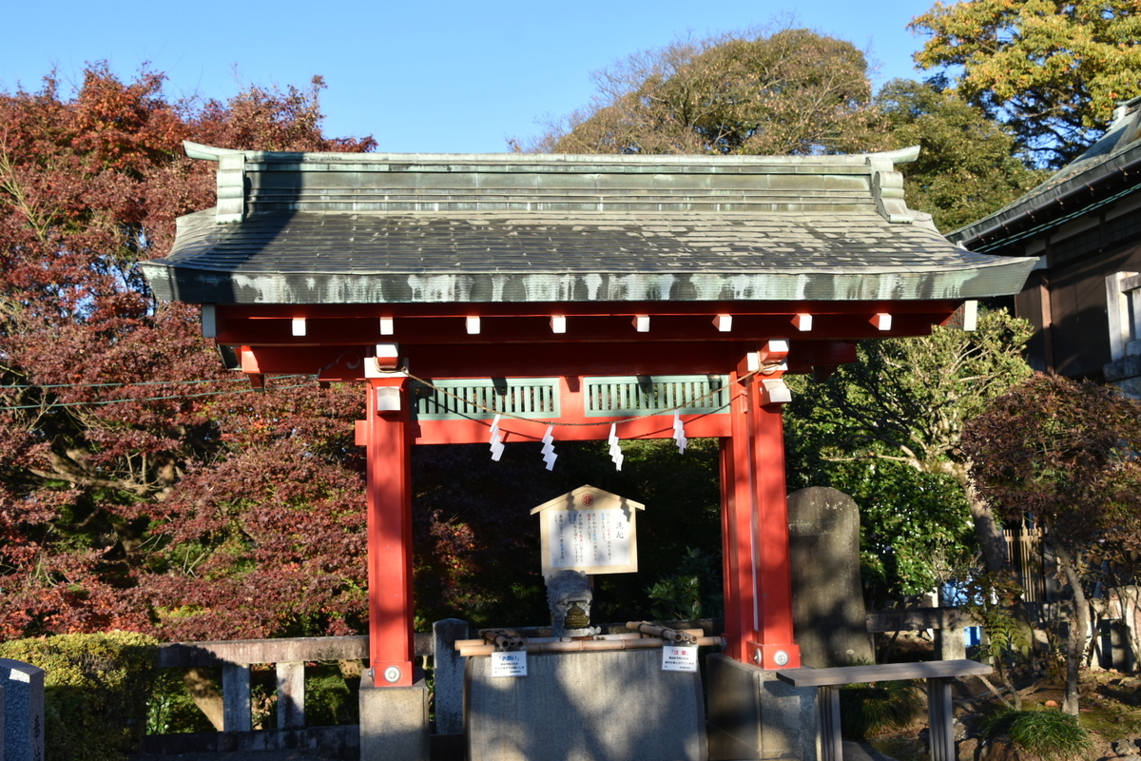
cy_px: 380
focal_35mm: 42
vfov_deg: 31.9
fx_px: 1331
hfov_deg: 46.4
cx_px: 570
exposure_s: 1/250
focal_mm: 28
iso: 220
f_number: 8
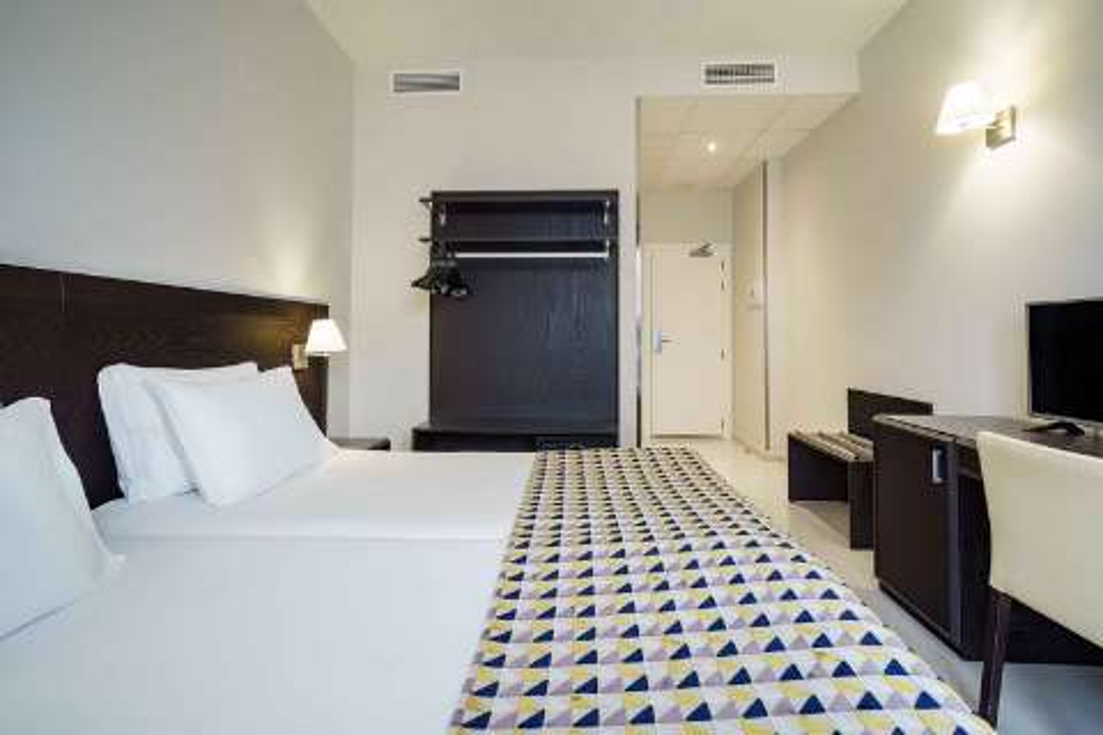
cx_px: 552
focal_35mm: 16
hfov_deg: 96.7
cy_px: 368
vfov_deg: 73.7
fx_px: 490
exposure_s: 3.2
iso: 100
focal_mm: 16
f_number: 8
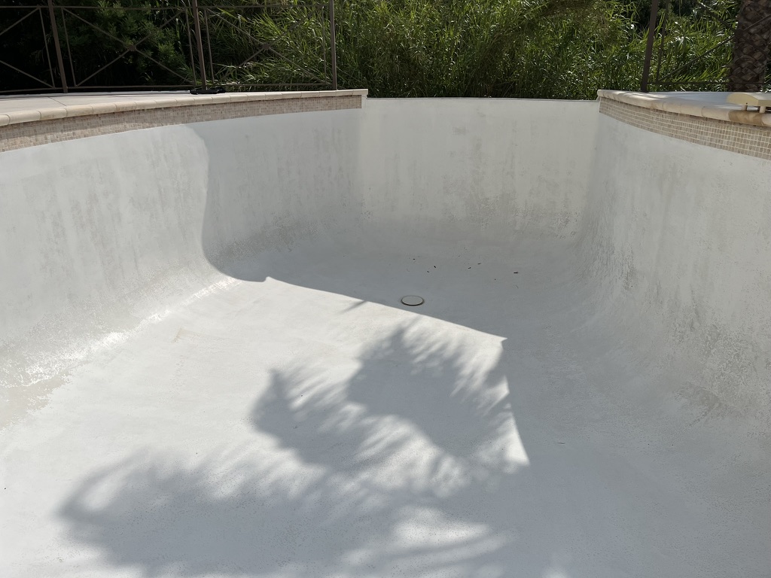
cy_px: 289
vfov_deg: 53.1
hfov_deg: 67.3
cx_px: 386
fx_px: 579
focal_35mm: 26
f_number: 1.6
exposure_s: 1/10870
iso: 50
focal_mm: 5.1
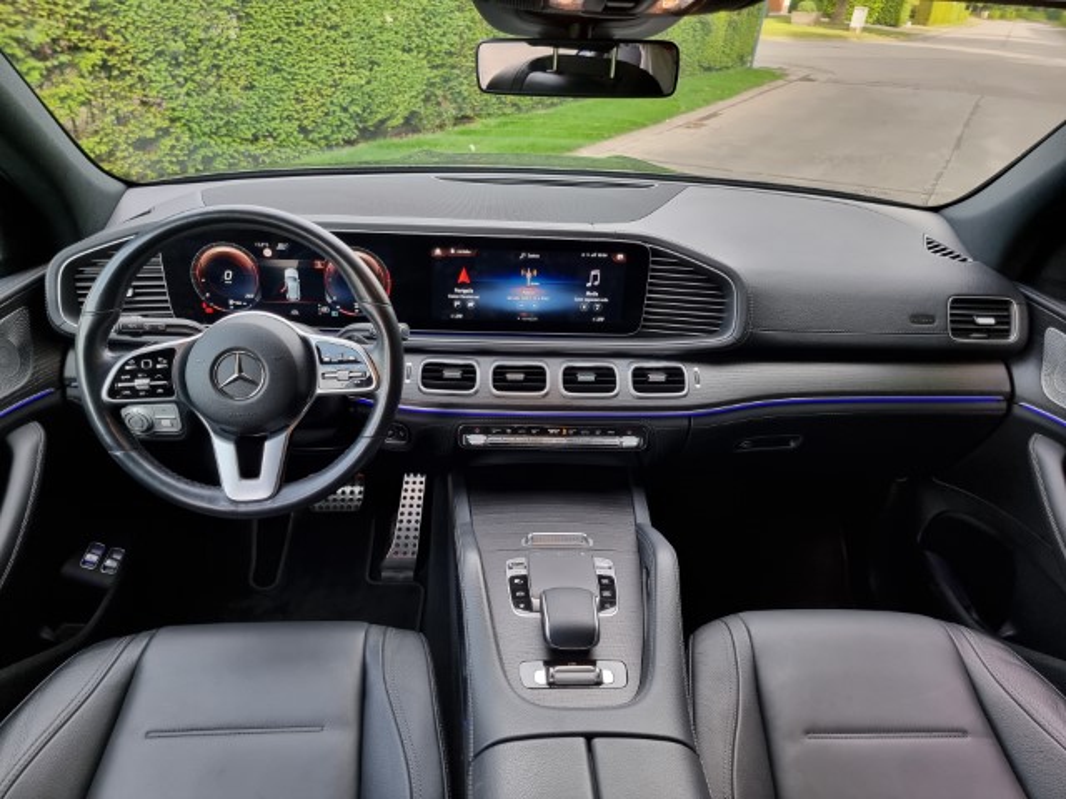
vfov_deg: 56.8
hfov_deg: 71.6
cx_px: 533
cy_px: 400
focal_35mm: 24
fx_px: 739
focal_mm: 6.7
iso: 80
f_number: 1.8
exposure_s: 1/120
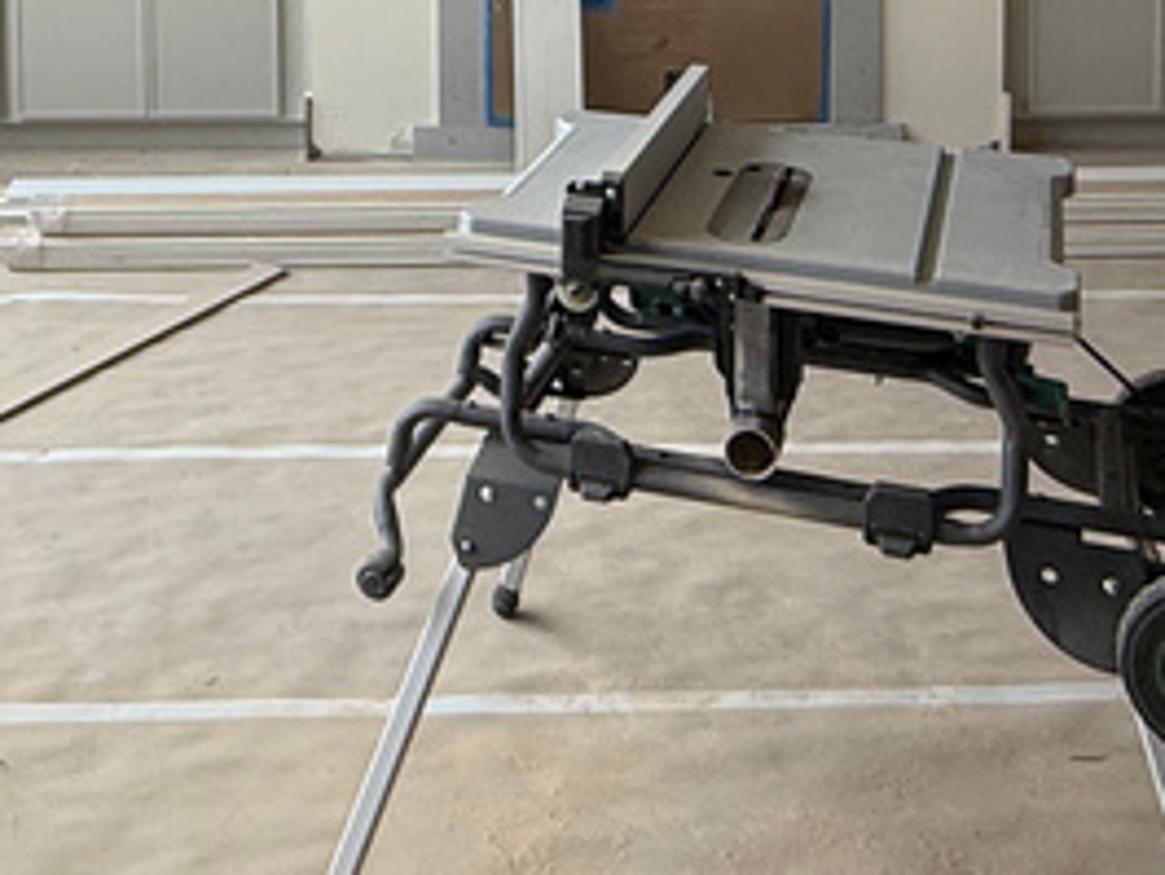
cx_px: 347
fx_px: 1818
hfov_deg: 35.0
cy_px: -277
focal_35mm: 54
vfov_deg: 23.7
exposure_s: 1/99
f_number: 2.2
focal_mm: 2.22
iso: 80
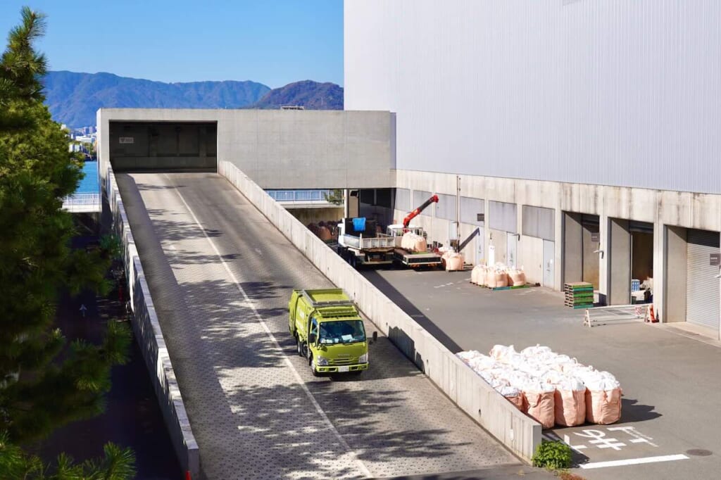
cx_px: 360
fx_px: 913
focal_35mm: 46
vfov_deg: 29.5
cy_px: 240
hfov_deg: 43.1
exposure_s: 1/1250
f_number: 4.5
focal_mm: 30.4
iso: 100
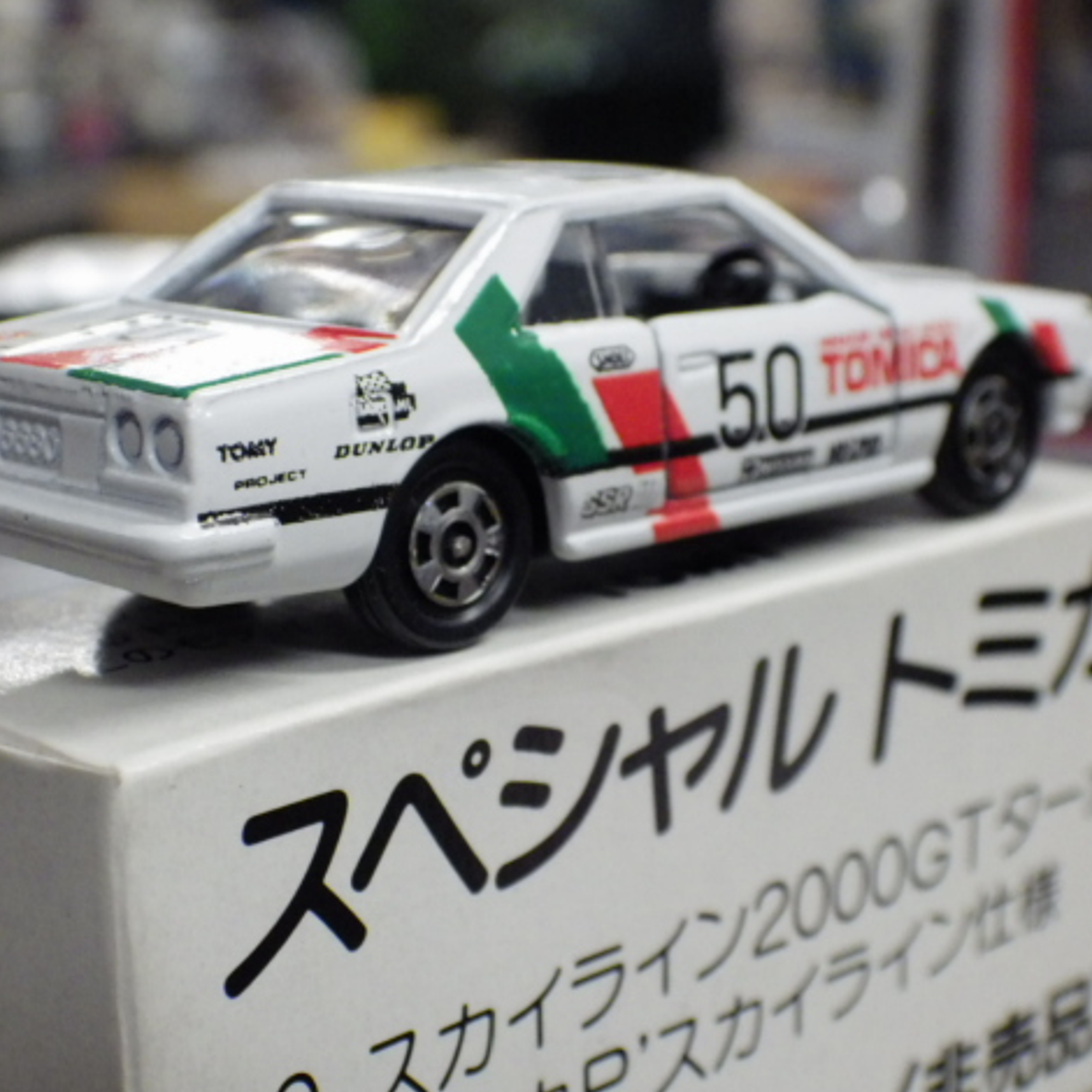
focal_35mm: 71
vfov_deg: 24.3
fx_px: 2534
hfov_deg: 24.3
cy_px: 553
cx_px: 493
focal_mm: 10.7
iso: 800
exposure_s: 1/60
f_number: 4
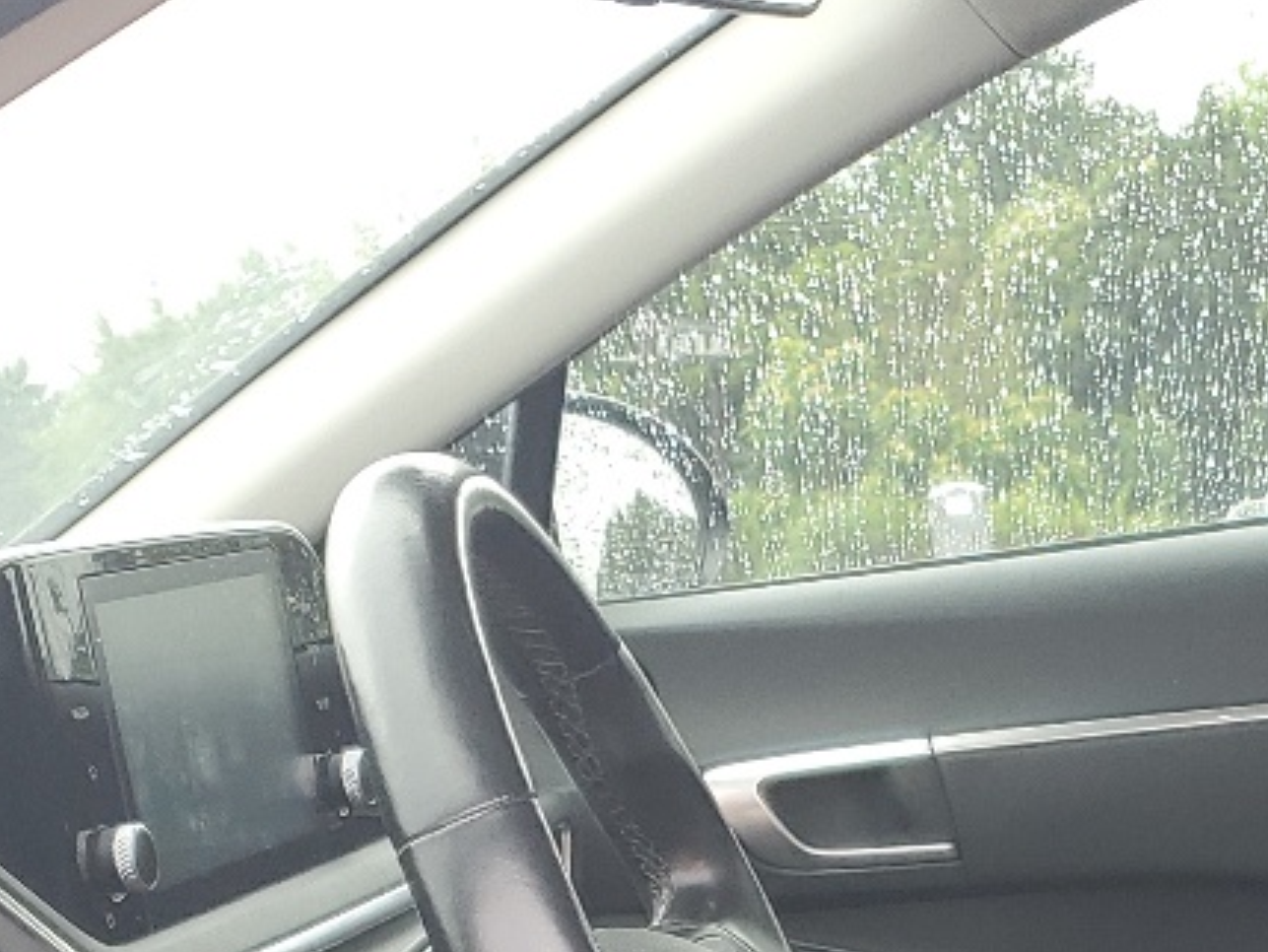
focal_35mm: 97
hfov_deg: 19.9
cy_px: 1579
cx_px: 1097
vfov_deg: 13.9
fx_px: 3554
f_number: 1.5
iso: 50
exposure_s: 1/123
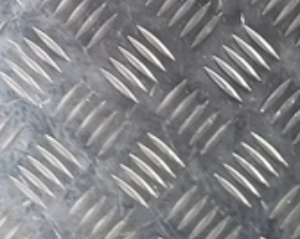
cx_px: 774
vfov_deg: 9.4
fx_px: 1223
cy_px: 658
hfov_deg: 11.1
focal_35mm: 138
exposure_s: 1/100
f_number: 1.6
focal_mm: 4.11
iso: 126
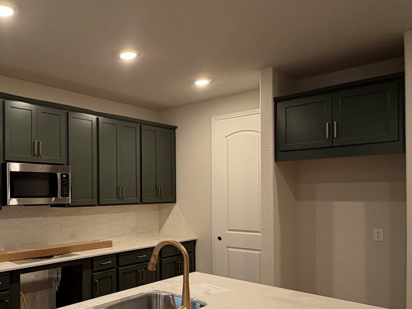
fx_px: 357
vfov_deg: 46.4
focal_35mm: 30
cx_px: 80
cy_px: 194
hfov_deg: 55.6
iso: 200
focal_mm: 2.22
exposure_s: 1/60
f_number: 2.2
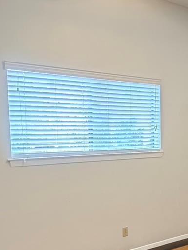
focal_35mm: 42
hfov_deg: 34.2
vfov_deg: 44.0
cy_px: 171
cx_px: 117
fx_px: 304
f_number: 2.2
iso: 1250
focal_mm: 2.22
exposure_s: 1/60
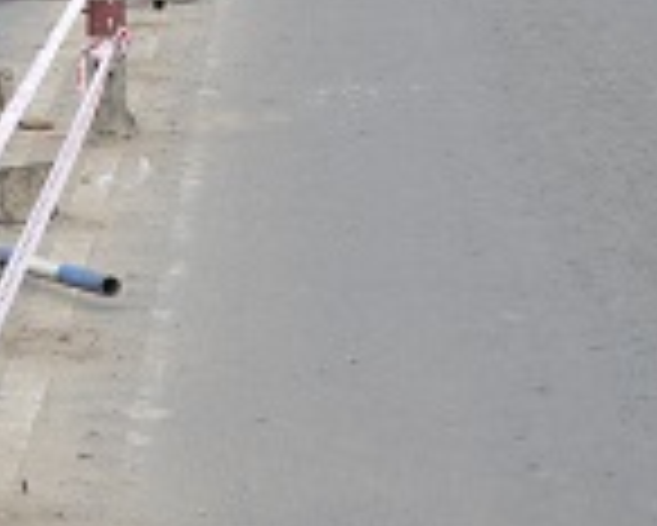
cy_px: -81
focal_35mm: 225
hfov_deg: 8.4
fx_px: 4378
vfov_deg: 6.8
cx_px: -315
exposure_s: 1/640
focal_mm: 52
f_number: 5.6
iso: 250
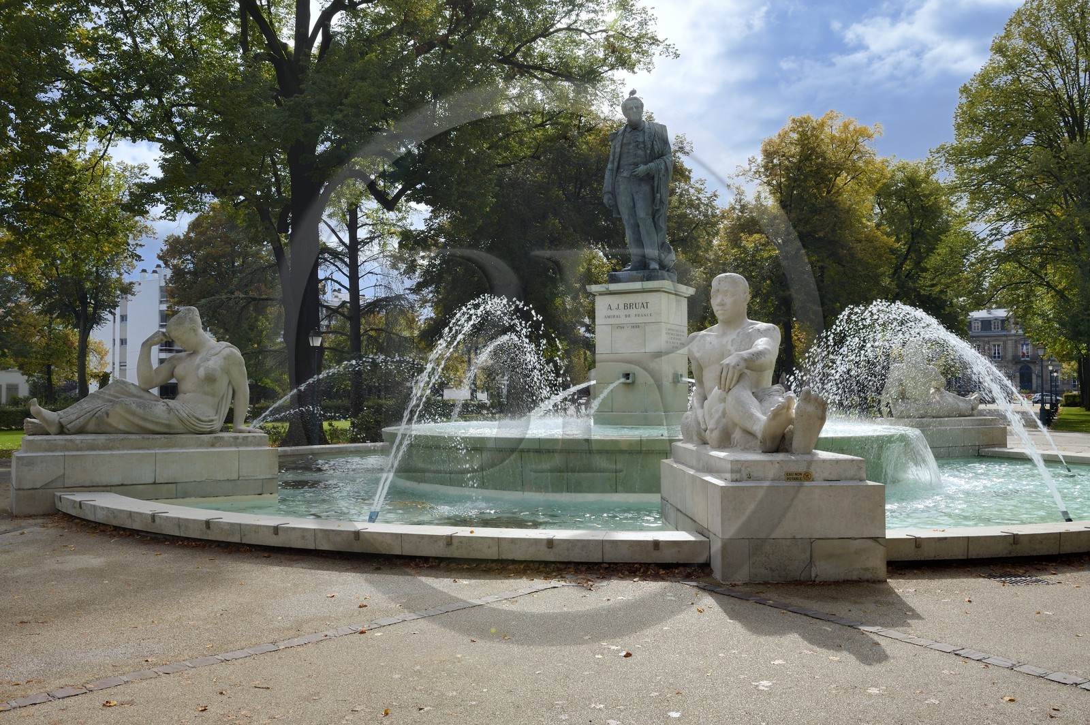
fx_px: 938
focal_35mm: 31
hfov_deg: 60.3
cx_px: 545
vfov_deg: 42.3
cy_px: 362
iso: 200
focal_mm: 31
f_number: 18
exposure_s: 1/160
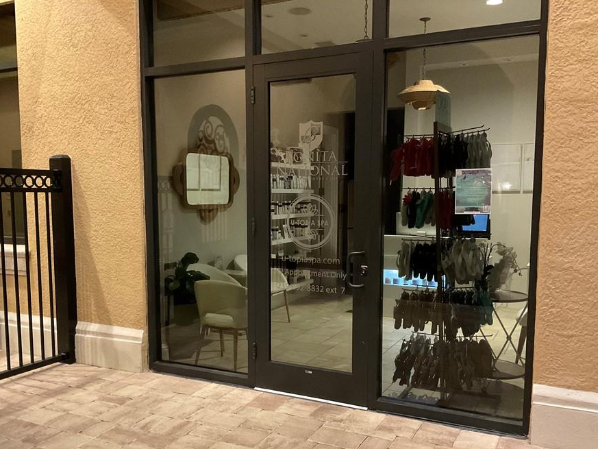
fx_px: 587
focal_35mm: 34
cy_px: 258
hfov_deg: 53.9
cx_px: 282
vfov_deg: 41.7
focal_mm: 3
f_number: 1.8
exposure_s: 1/30
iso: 500
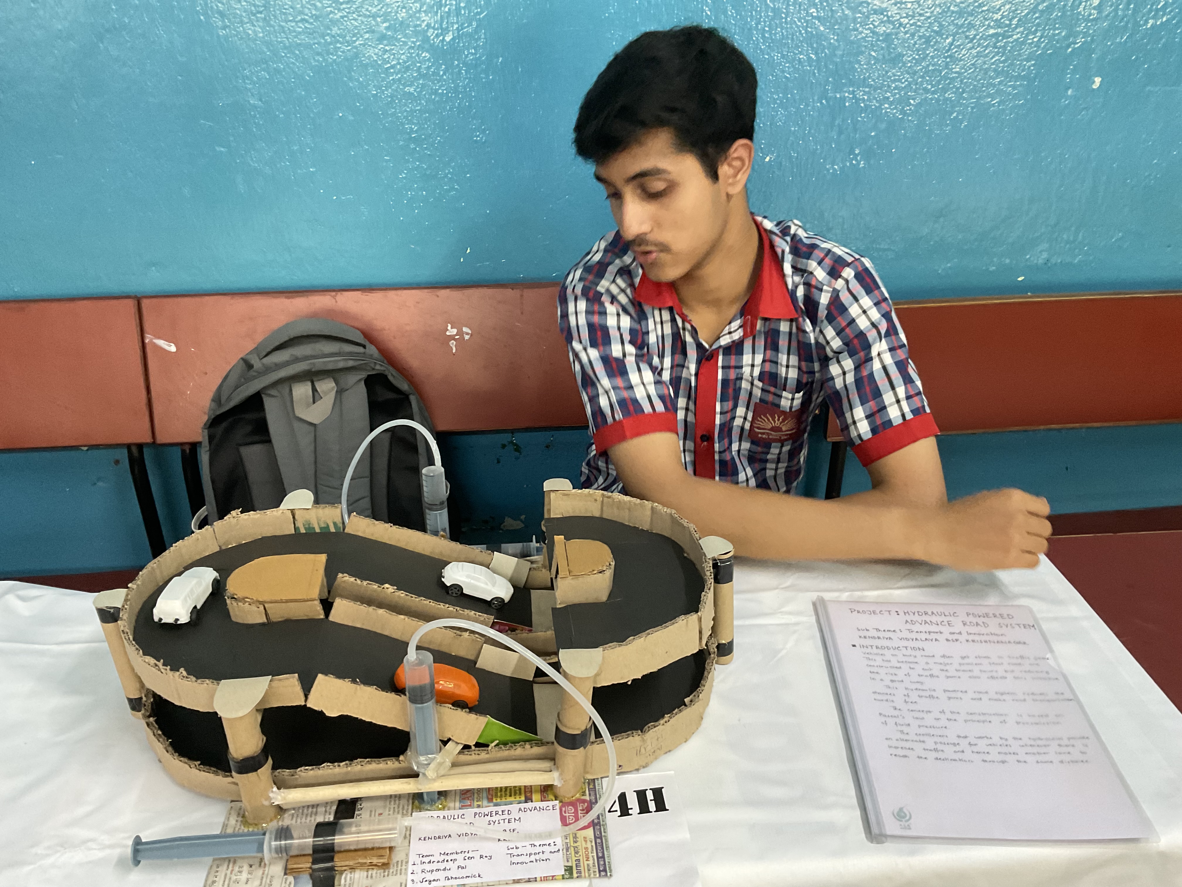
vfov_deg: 48.2
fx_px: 990
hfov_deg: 61.7
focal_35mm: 29
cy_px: 444
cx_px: 591
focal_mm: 3
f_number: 1.8
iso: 250
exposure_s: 1/50
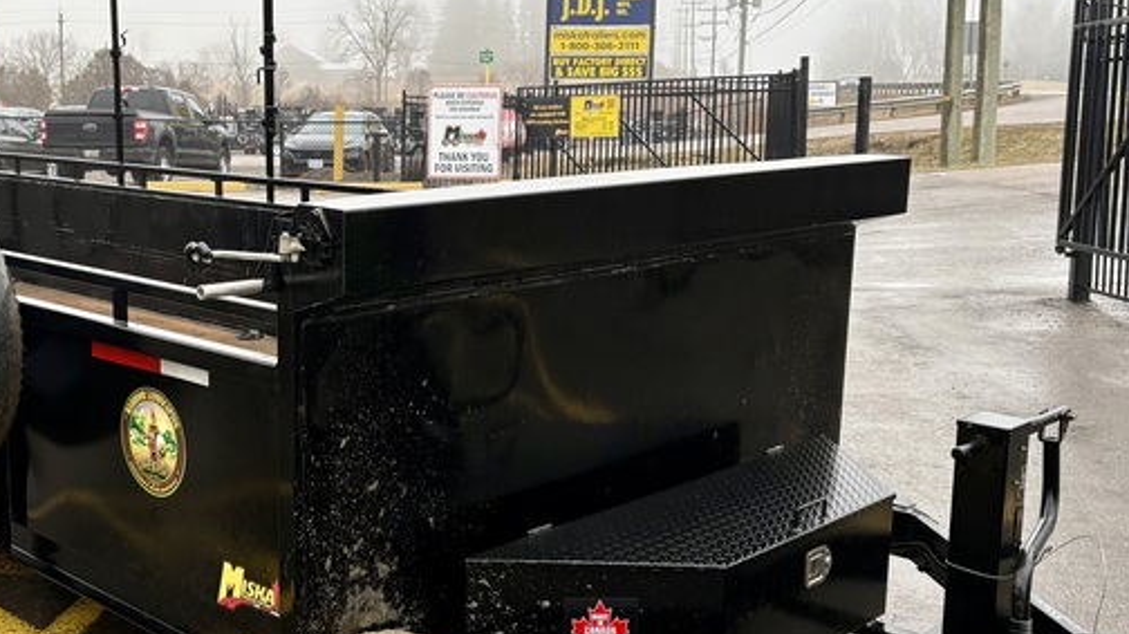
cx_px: 379
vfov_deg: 26.5
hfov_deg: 44.8
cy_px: 325
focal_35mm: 45
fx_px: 1347
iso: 50
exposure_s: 1/450
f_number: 1.6
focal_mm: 5.96
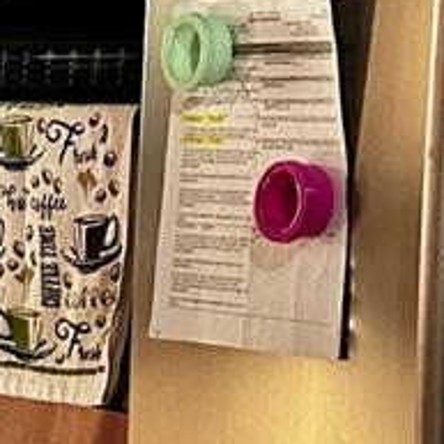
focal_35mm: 169
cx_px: -630
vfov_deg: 10.2
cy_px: 504
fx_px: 2452
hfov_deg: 9.2
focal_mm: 6.86
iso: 500
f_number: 1.78
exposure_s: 1/60
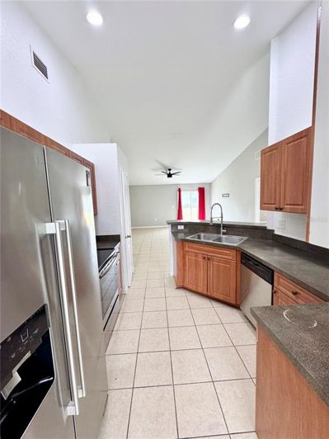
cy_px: 220
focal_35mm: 14
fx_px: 177
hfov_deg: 85.7
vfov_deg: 102.1
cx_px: 164
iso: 200
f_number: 2.2
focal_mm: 2.22
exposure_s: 1/120
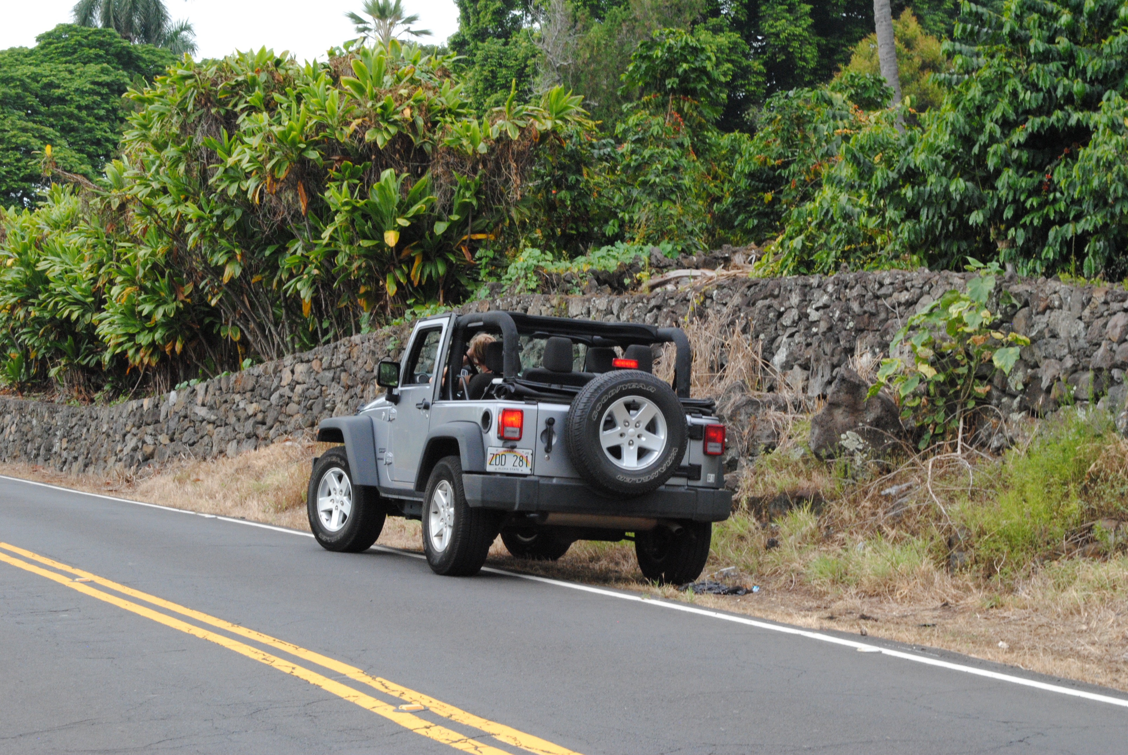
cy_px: 378
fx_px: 2588
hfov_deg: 24.6
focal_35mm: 82
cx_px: 564
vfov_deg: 16.6
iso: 800
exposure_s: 1/125
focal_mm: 55
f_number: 18
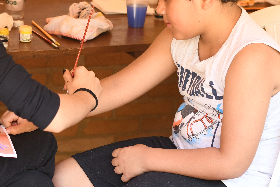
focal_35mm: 124
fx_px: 964
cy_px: 50
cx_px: 60
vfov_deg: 11.0
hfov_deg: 16.4
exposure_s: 1/250
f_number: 3.5
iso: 1000
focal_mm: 50
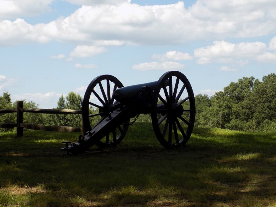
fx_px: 622
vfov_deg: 18.9
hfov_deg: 25.0
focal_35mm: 78
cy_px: 104
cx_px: 138
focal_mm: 13.9
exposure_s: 1/400
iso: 80
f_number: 4.3
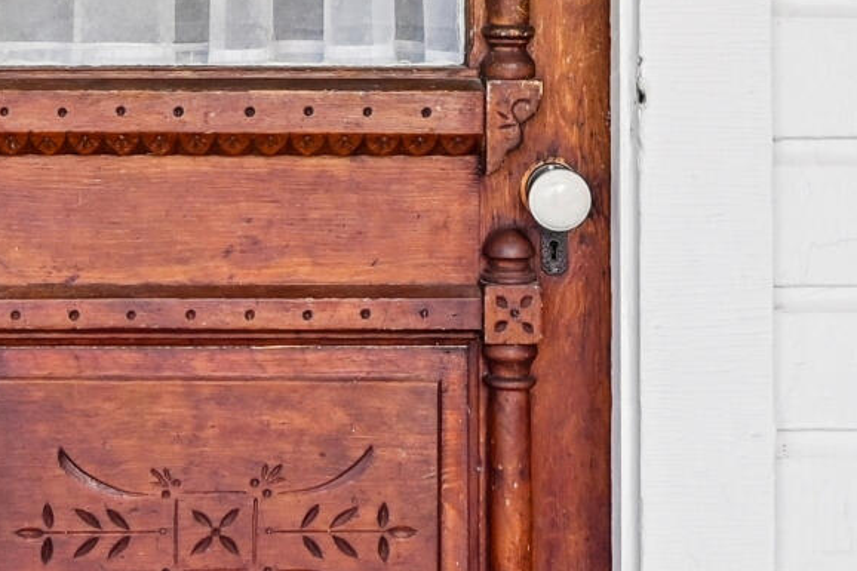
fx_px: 2037
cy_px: -105
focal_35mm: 86
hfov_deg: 23.4
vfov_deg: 15.4
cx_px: 166
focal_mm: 16.5
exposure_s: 1/350
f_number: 4
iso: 400
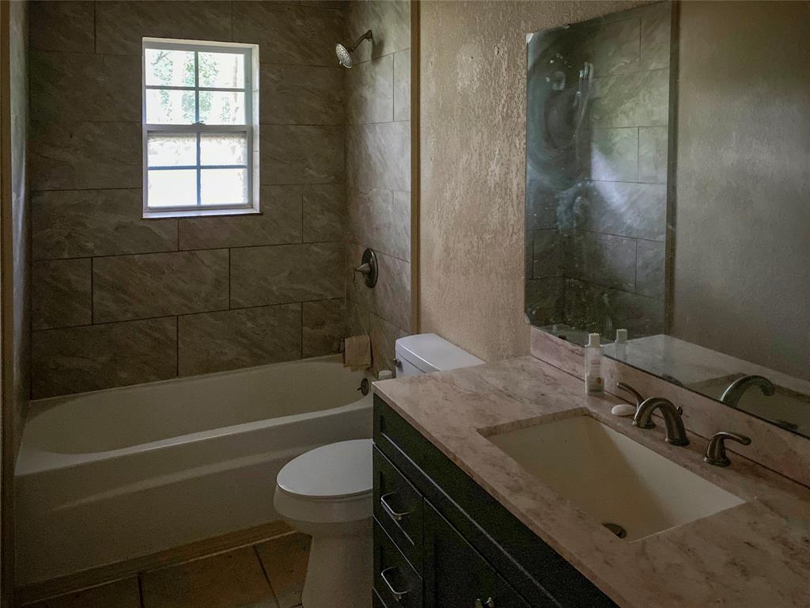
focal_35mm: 26
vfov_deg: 53.1
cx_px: 405
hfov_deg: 67.3
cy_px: 304
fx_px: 608
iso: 1250
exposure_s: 1/15
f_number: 1.8
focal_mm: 4.25
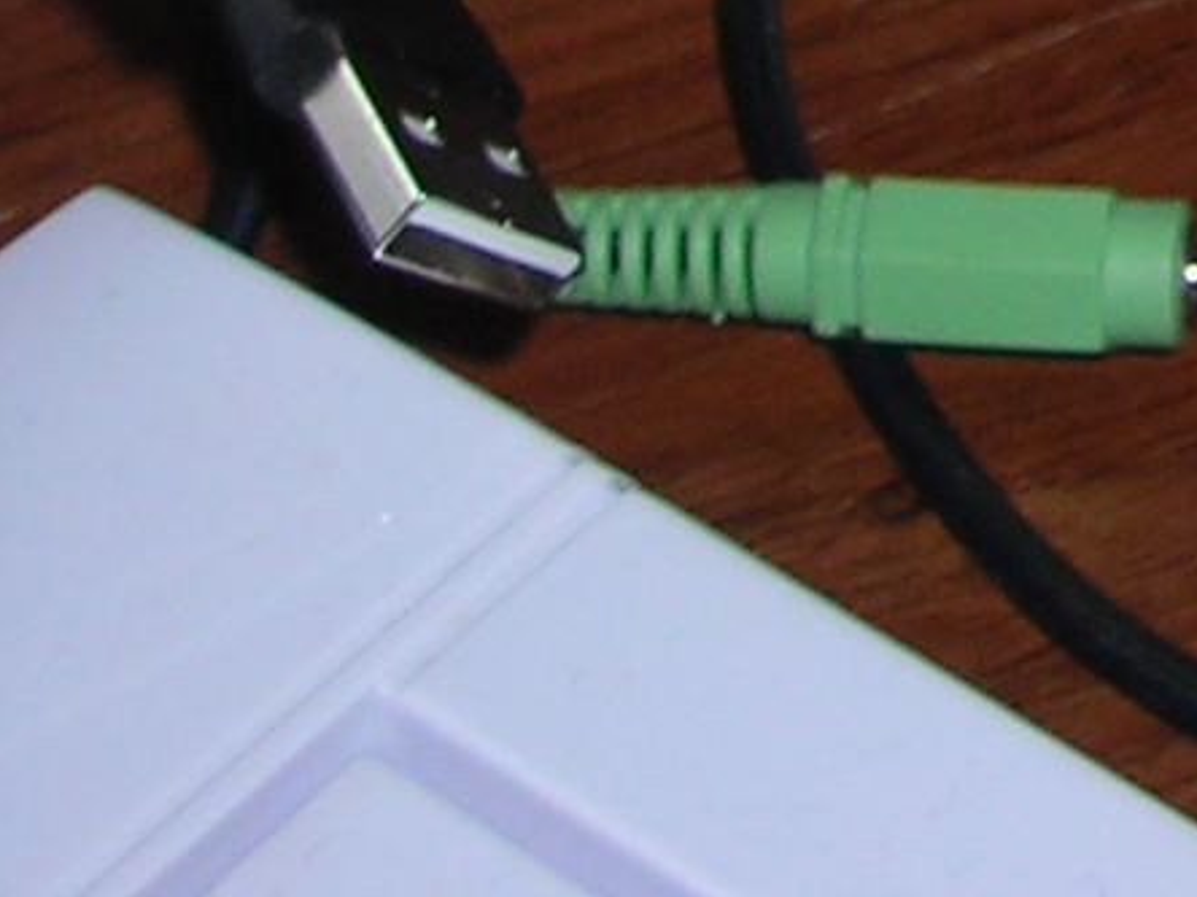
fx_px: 7677
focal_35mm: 222
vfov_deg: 6.3
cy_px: -1525
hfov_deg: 8.3
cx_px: 2712
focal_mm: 6.3
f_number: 3.2
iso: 50
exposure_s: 1/60.1
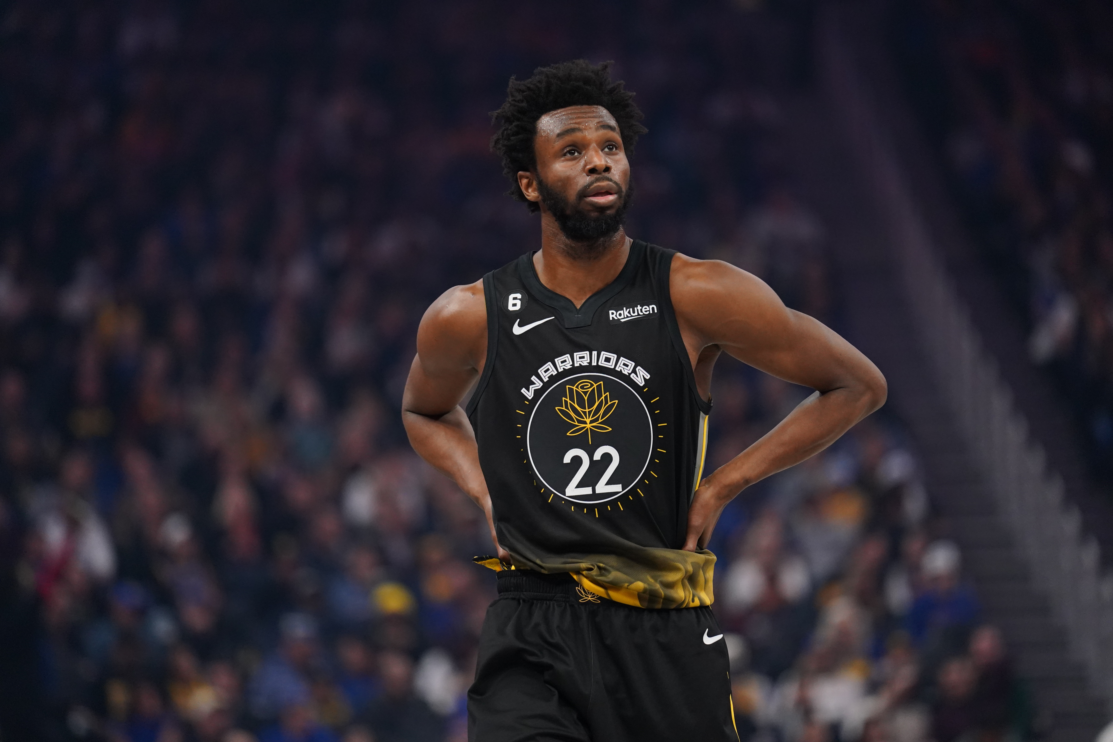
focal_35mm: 200
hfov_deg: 10.3
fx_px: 6183
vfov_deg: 6.9
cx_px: 556
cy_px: 371
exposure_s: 1/2000
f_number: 2.8
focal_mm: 200
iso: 3200
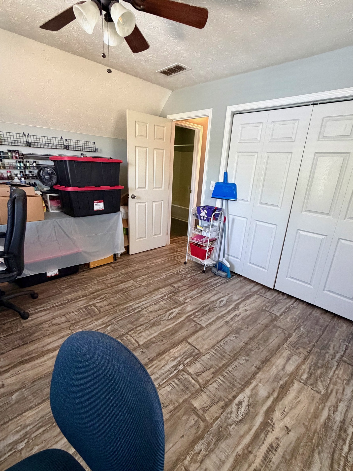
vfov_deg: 91.0
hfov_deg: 74.7
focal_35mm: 17
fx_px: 231
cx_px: 178
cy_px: 247
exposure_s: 1/60
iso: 500
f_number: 2.2
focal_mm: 2.22
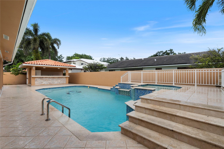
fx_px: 100
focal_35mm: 16
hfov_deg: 96.7
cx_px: 112
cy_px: 74
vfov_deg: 73.7
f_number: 9
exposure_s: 1/500
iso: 800
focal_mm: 16
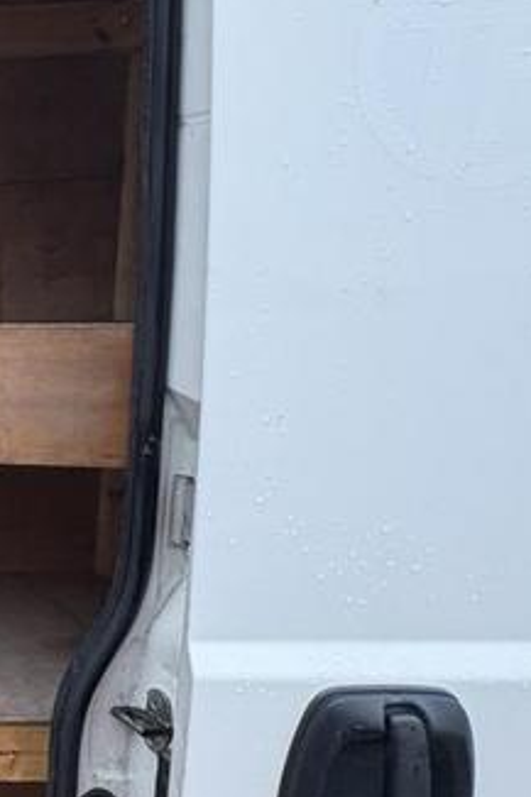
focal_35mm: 40
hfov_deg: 20.9
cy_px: 379
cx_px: -455
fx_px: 886
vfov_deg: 48.5
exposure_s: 1/92
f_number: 2.2
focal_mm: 2.22
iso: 250
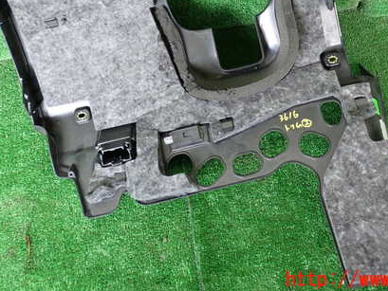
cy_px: 79
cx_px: 215
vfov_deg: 32.4
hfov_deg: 42.9
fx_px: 493
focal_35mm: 44
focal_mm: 5.4
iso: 200
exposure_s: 1/40
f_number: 2.3
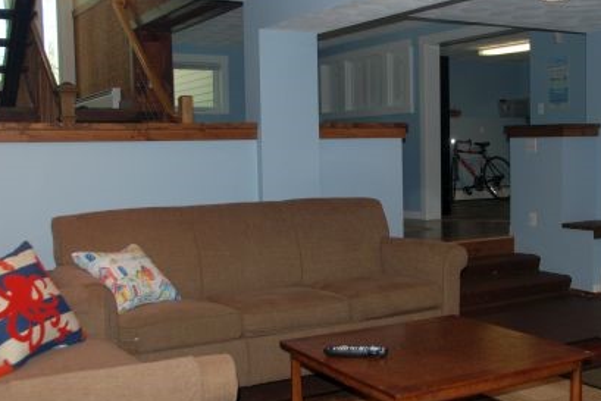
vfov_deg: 28.7
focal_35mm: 47
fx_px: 785
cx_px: 382
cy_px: 206
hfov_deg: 41.5
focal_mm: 20
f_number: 3.8
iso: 250
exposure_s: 1/60
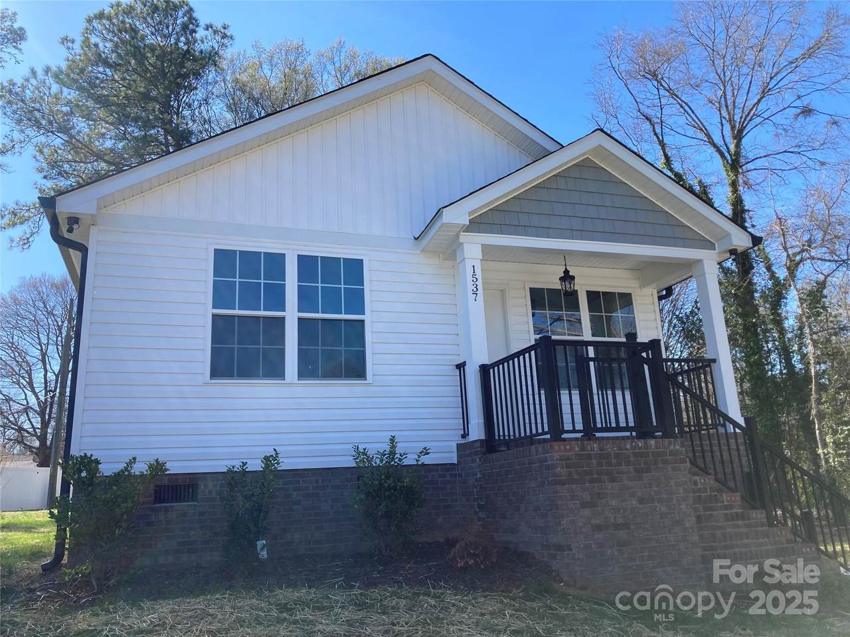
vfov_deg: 49.7
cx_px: 425
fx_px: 688
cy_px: 318
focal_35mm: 28
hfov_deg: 63.4
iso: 20
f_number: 1.8
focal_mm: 3.99
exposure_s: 1/1091
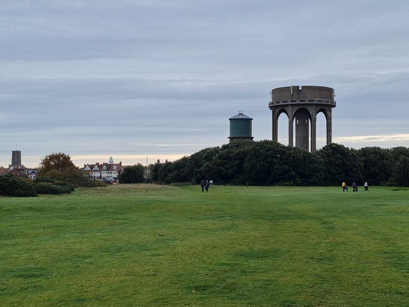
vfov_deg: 53.1
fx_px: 307
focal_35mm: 26
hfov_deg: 67.3
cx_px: 204
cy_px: 154
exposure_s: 1/843
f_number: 1.8
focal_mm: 5.4
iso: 50
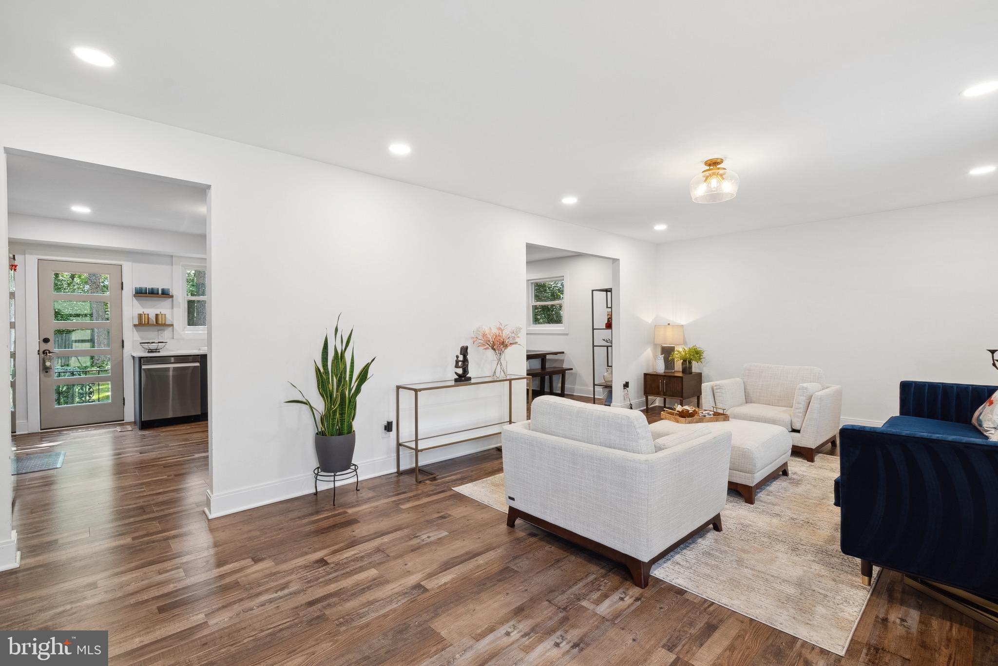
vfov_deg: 73.8
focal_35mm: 16
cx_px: 499
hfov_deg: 96.7
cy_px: 333
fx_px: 444
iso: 320
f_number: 8
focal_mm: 16
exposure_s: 1/13
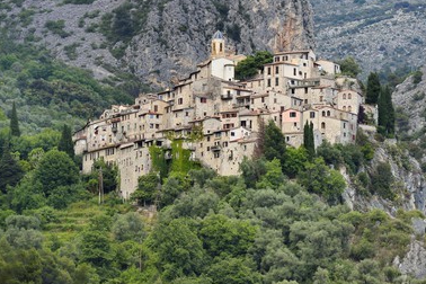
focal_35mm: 222
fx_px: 2627
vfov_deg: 6.2
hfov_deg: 9.3
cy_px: 134
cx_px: 231
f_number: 6.3
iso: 200
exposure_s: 1/250
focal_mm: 200
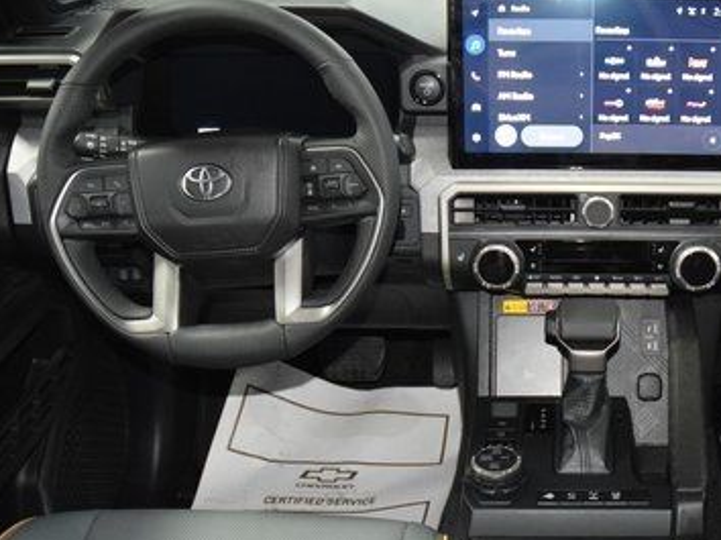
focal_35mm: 47
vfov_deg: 30.6
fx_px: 978
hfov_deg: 38.8
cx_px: 587
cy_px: 368
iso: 3200
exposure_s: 1/60
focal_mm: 18
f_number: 3.5
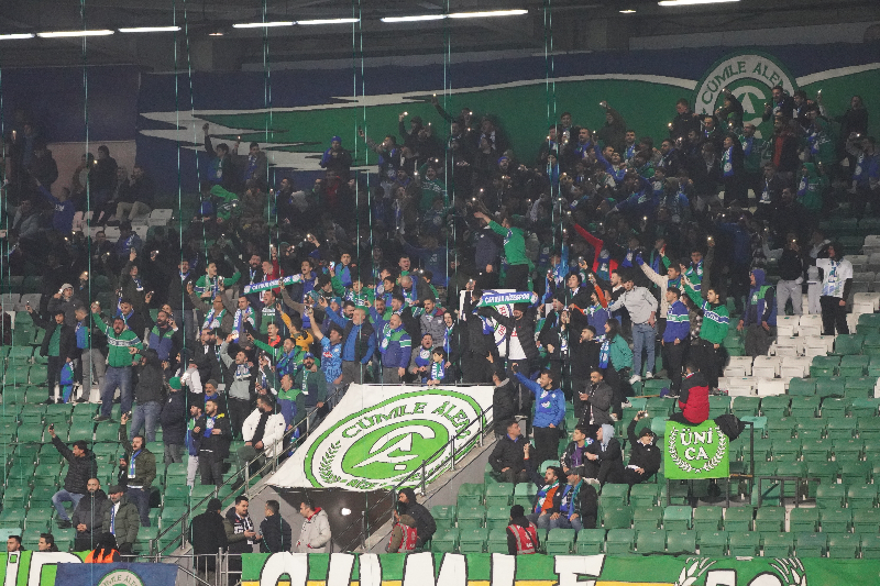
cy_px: 293
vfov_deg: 6.8
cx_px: 440
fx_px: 4961
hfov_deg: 10.1
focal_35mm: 203
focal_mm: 203
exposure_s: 1/1250
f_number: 5.6
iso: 12800
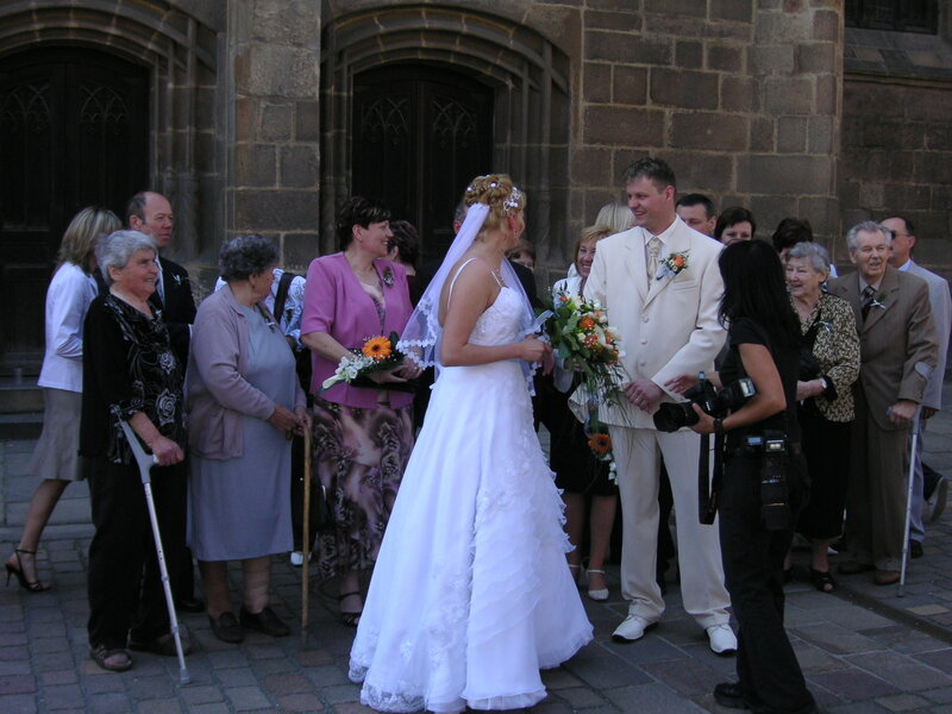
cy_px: 357
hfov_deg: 38.2
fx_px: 1375
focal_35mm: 50
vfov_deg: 29.1
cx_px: 476
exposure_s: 1/350
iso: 50
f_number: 3.4
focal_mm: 8.4
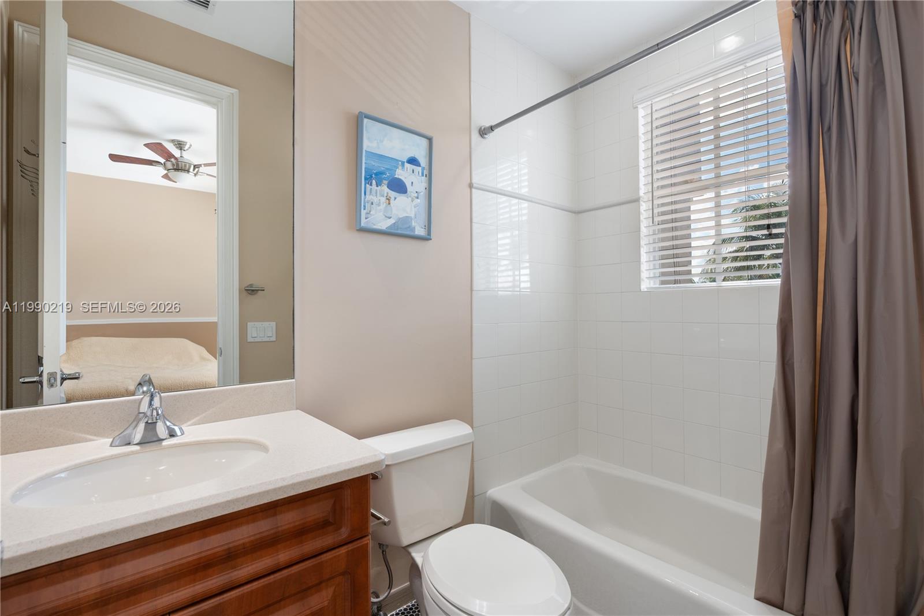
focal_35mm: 16
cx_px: 462
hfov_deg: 96.7
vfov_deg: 73.7
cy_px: 308
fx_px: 411
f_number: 9
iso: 250
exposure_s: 1/20
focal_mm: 16
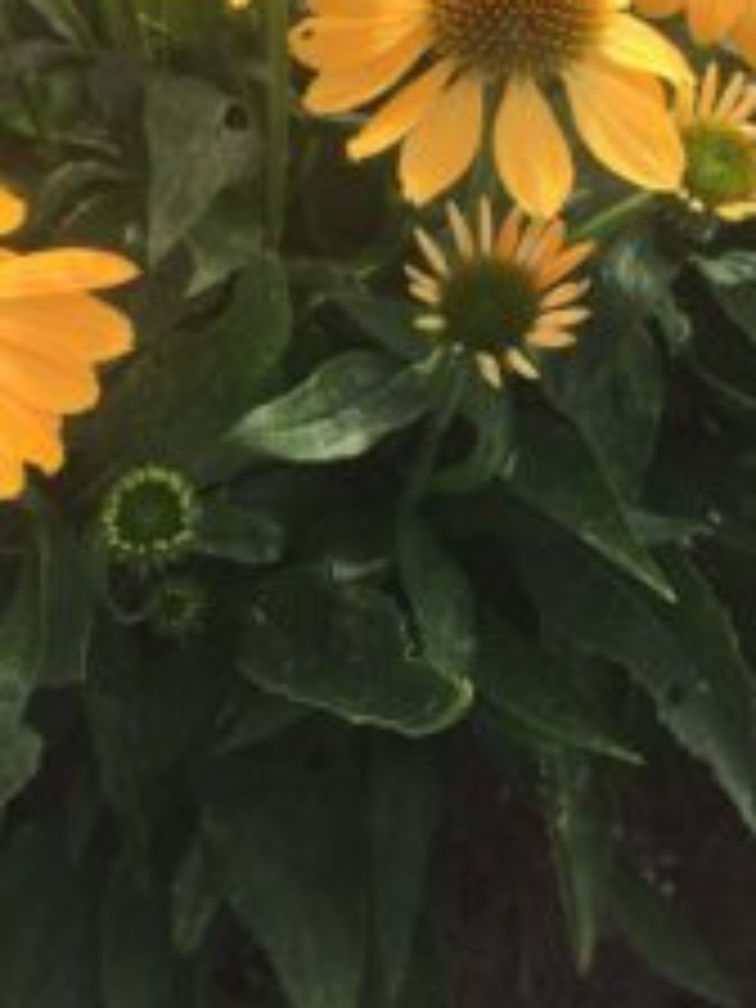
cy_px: 122
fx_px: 1631
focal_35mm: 56
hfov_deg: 26.1
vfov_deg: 32.8
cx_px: 369
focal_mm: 4.2
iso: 32
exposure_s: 1/732
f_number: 2.2
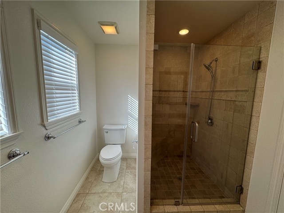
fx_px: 115
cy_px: 106
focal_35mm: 14
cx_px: 142
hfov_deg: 102.1
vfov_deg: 85.7
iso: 40
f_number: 2.2
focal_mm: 2.22
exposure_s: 1/123
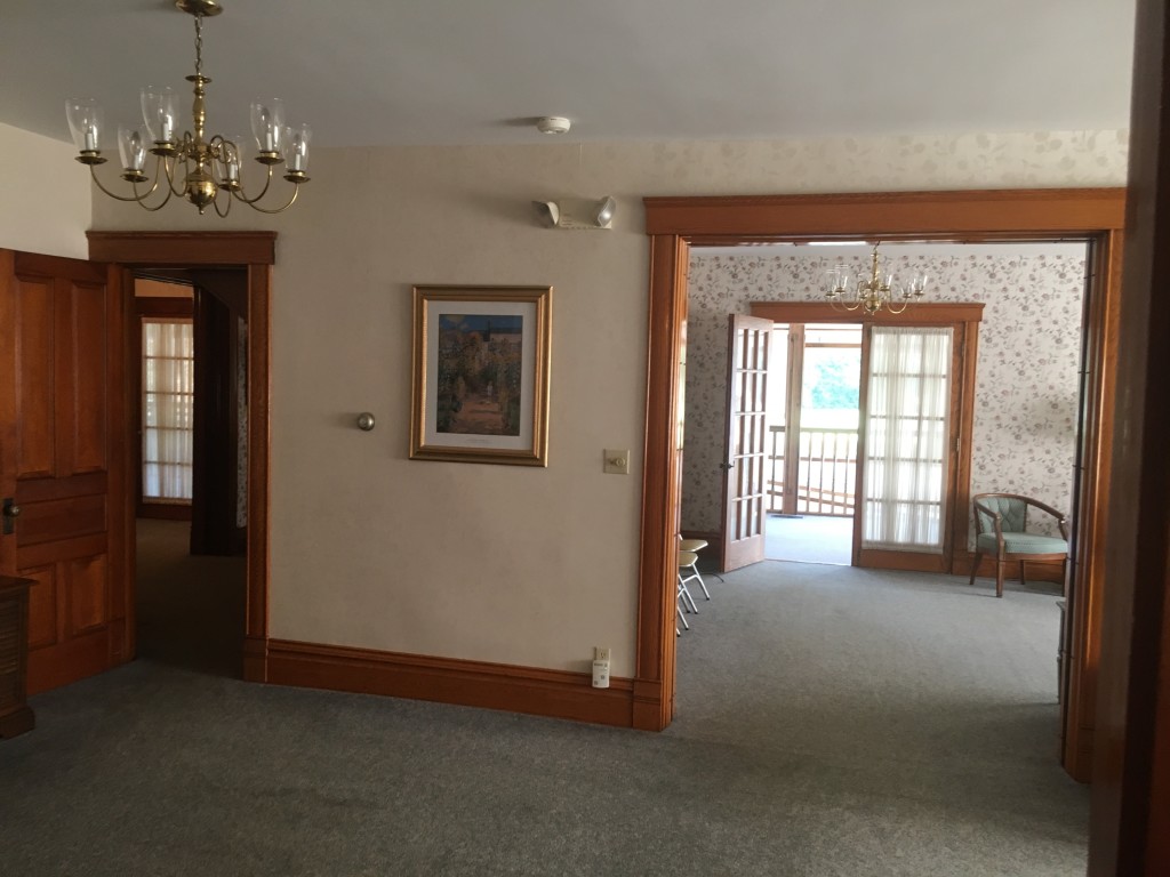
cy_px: 438
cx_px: 585
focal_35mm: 29
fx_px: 980
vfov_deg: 48.2
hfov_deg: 61.7
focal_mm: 4.15
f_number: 2.2
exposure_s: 1/30
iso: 100
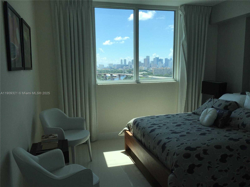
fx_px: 209
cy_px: 94
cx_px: 125
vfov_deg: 48.2
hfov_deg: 61.7
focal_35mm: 29
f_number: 2.2
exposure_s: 1/1199
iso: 32
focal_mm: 4.15
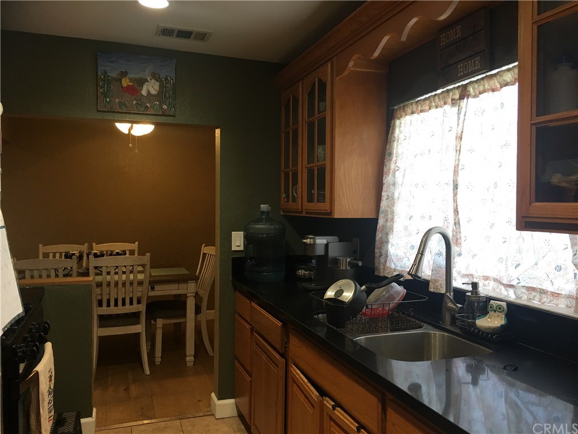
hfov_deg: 61.7
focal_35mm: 29
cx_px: 289
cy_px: 217
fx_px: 484
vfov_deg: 48.2
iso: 40
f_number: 2.2
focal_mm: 4.15
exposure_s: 1/30
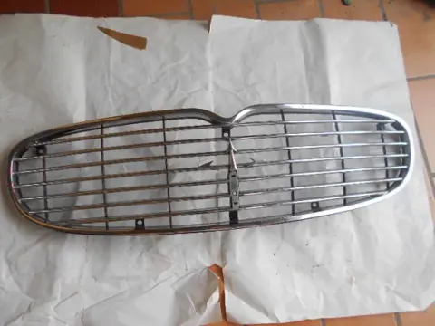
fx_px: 327
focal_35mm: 26
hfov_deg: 67.3
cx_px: 218
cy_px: 163
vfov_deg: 53.1
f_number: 3.2
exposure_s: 1/60
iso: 80
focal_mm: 4.6
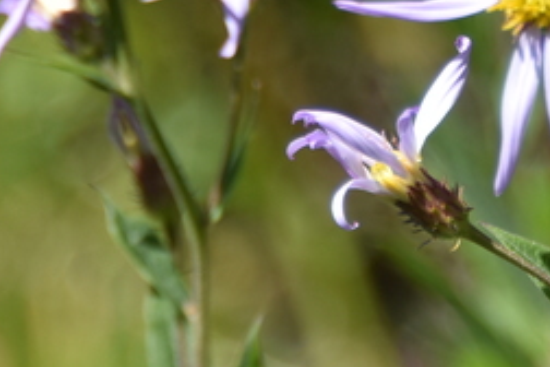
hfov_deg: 1.4
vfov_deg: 0.9
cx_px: 498
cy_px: -48
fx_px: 23312
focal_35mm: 1526
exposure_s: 1/640
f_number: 5.6
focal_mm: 300
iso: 200
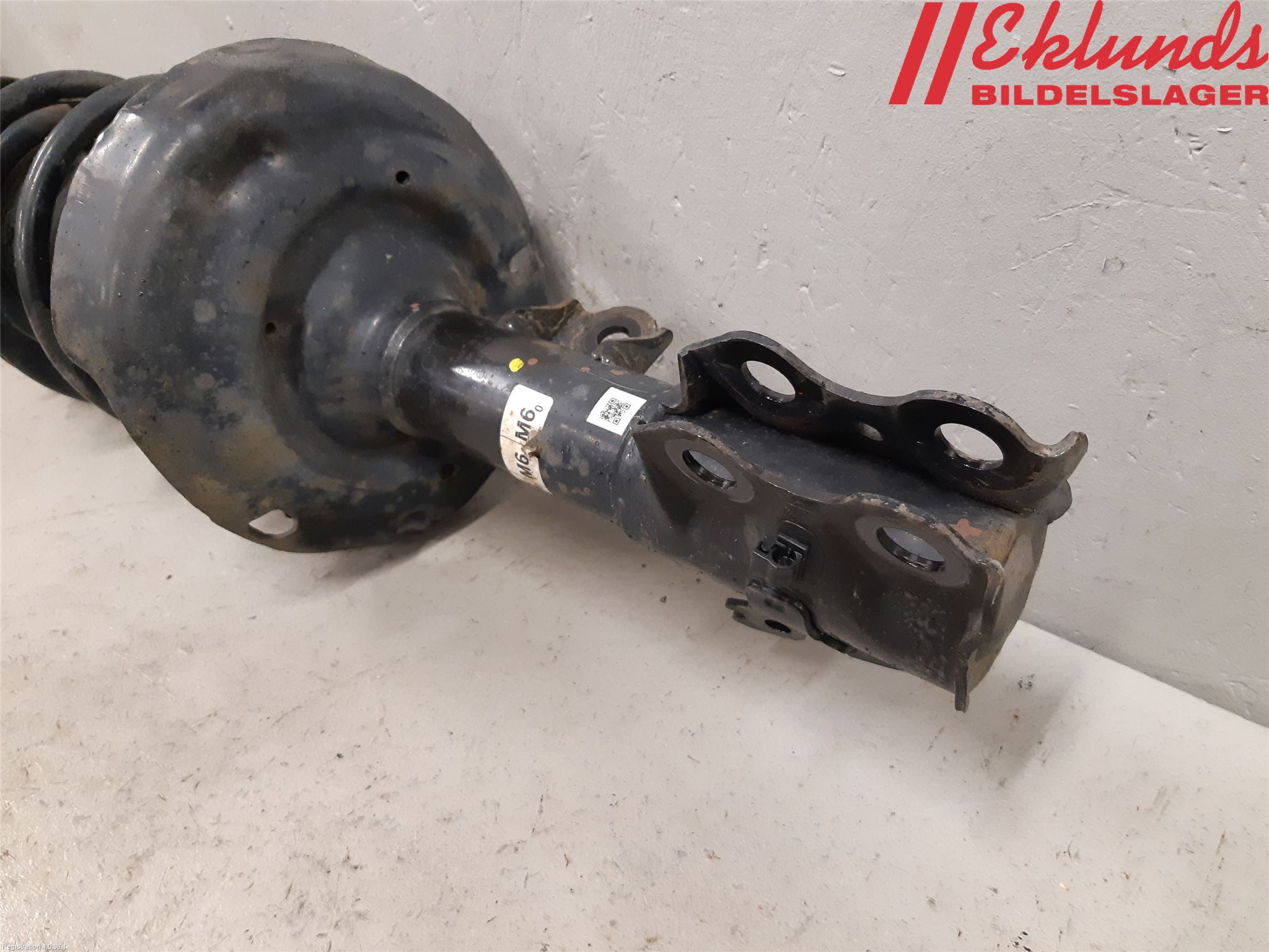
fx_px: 953
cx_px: 634
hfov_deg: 67.3
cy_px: 476
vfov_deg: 53.1
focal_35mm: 26
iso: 250
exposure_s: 1/50
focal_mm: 3.93
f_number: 1.7
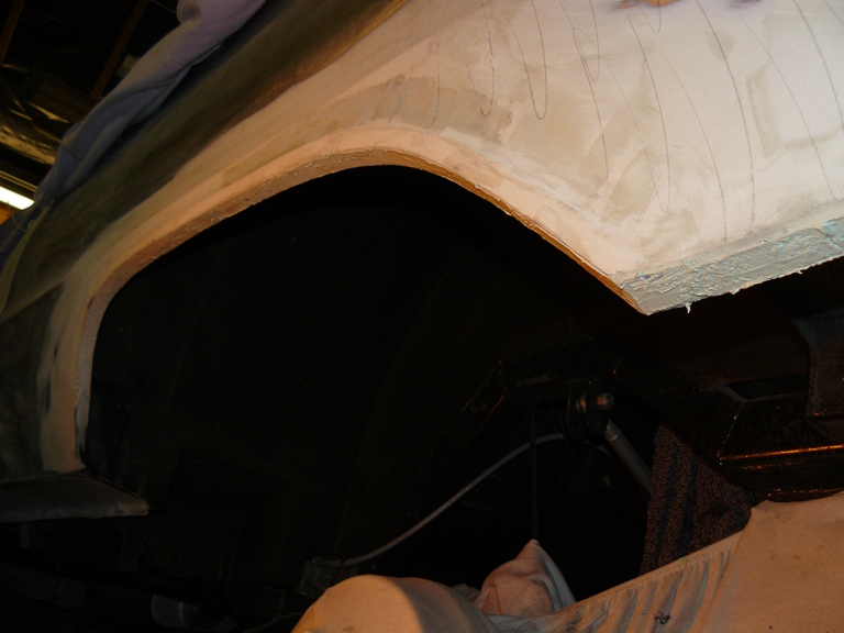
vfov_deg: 39.7
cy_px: 316
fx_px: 878
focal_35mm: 36
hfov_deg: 51.4
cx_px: 422
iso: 100
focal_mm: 6
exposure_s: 1/30
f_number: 2.8
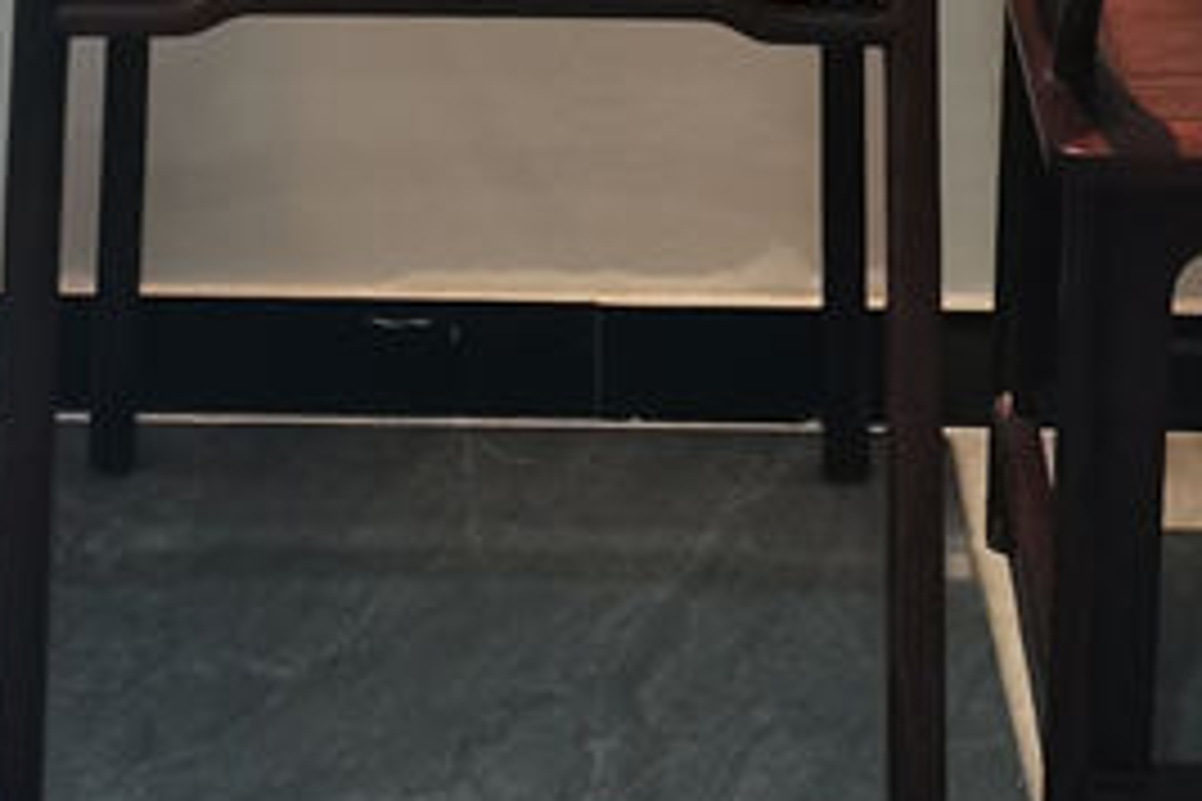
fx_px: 3606
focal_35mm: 108
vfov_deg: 10.5
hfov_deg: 18.9
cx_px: 554
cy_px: -1242
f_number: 1.8
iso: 320
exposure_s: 1/50
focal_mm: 5.58
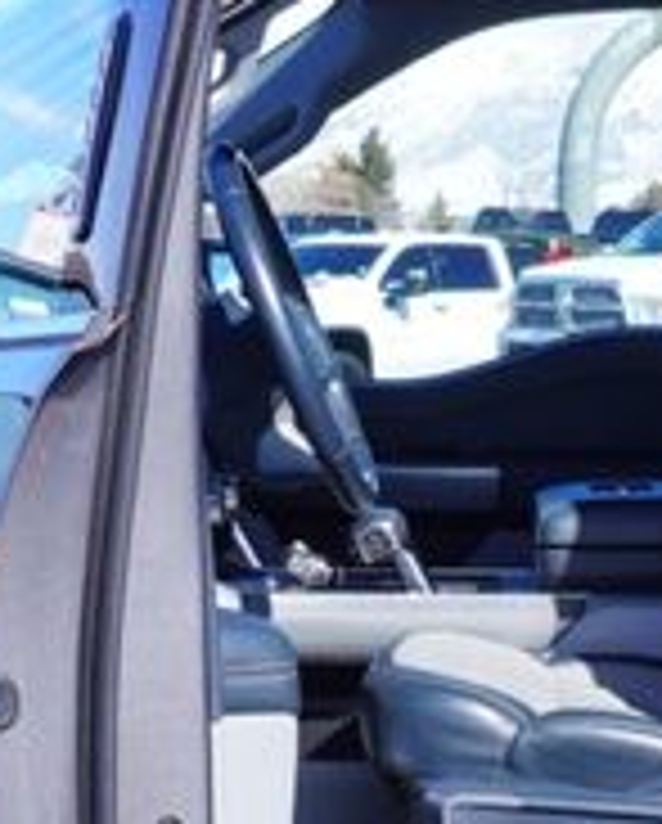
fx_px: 3078
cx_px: 297
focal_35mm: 126
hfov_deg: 12.3
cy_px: 815
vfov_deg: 15.0
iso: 100
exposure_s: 1/125
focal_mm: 16
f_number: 8
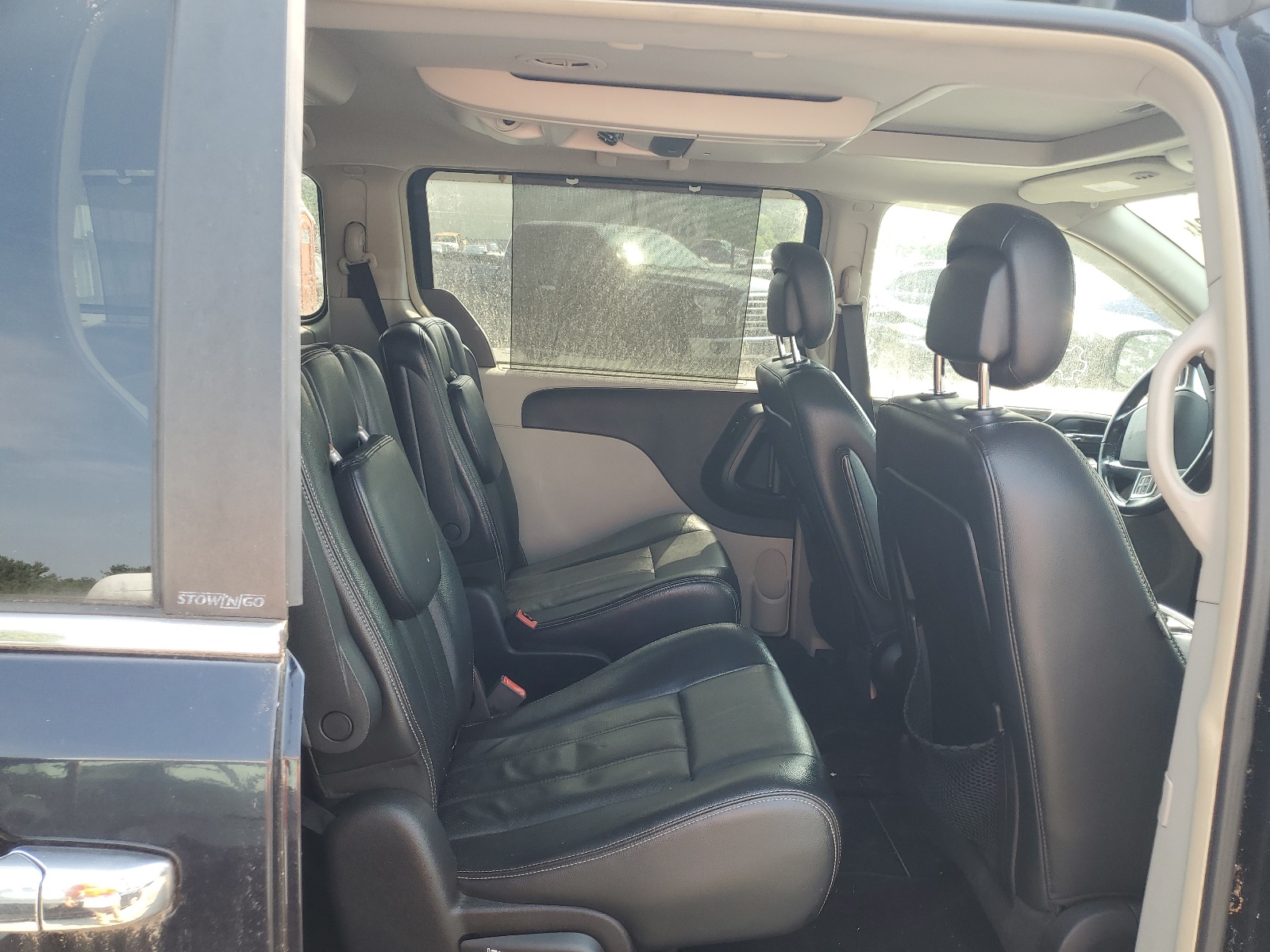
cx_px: 635
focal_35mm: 26
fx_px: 954
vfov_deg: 53.1
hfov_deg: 67.3
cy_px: 476
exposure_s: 1/227
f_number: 1.5
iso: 50
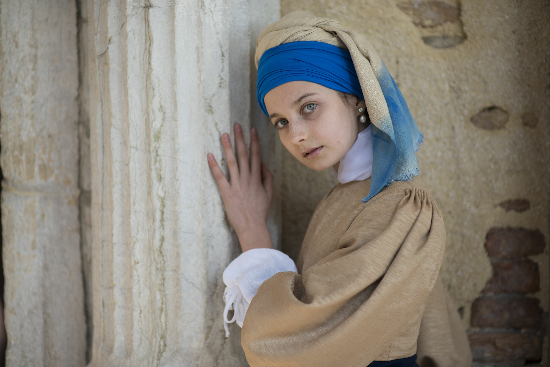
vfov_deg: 16.1
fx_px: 1299
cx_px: 275
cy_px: 184
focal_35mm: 85
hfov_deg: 23.9
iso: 100
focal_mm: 85
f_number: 1.8
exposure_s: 1/1250
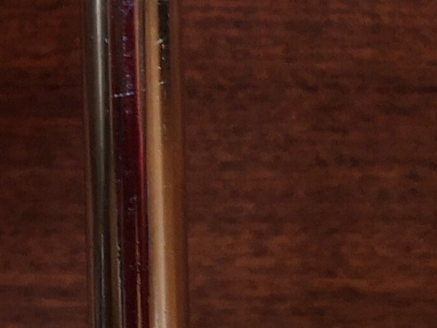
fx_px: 1983
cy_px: -266
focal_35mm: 157
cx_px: -145
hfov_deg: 12.2
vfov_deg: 9.0
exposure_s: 1/50
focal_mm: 3.95
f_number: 1.8
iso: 100
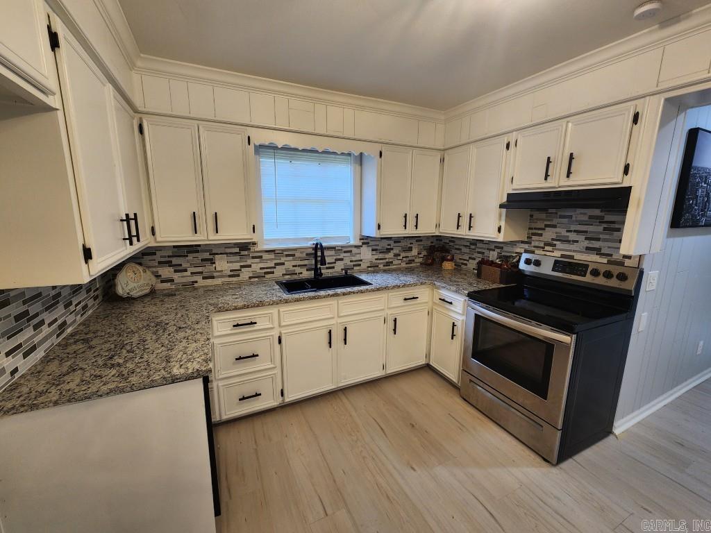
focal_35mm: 13
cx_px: 356
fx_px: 267
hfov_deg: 106.2
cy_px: 266
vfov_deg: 89.9
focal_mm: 2.2
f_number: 2.2
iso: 125
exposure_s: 1/60
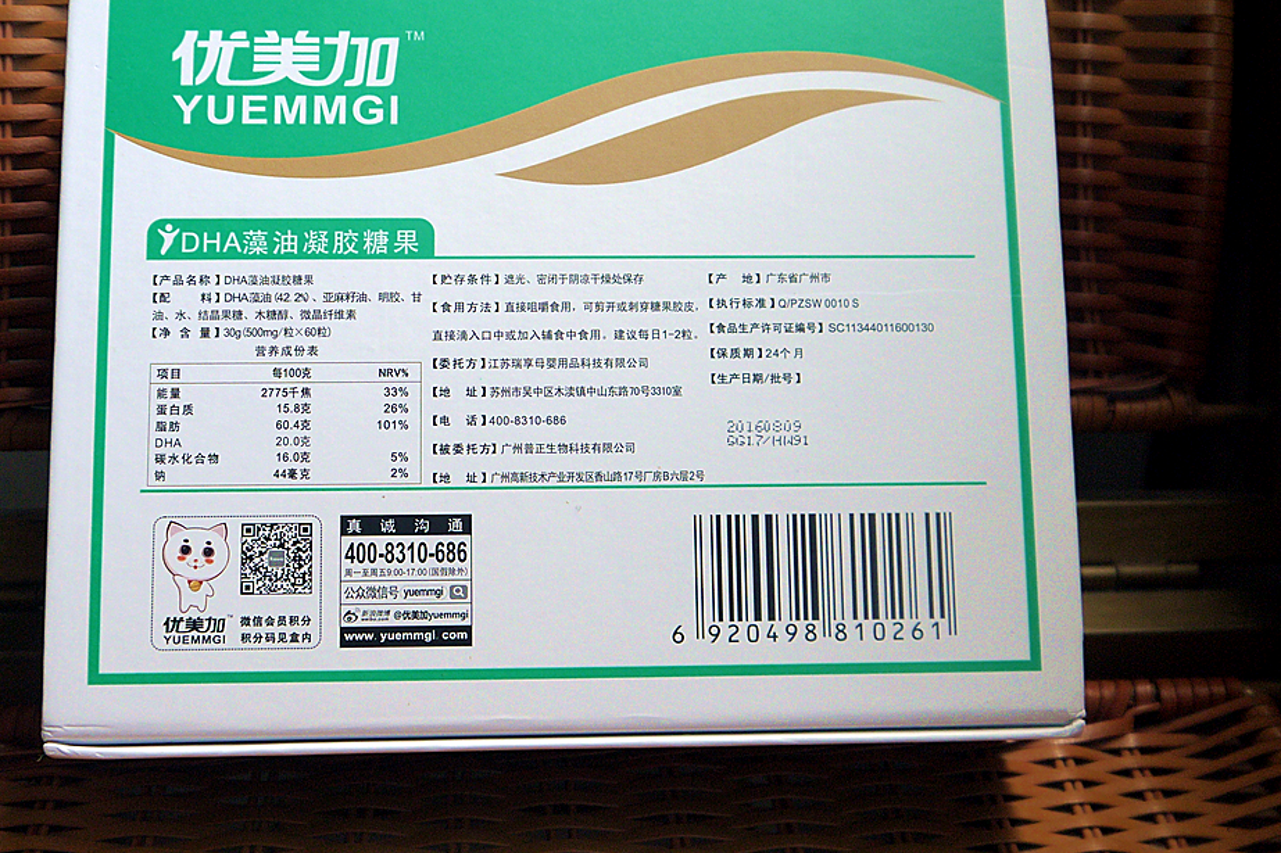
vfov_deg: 29.8
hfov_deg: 43.6
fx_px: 1601
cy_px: 398
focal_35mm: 45
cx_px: 580
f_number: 4
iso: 160
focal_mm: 14
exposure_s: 1/125
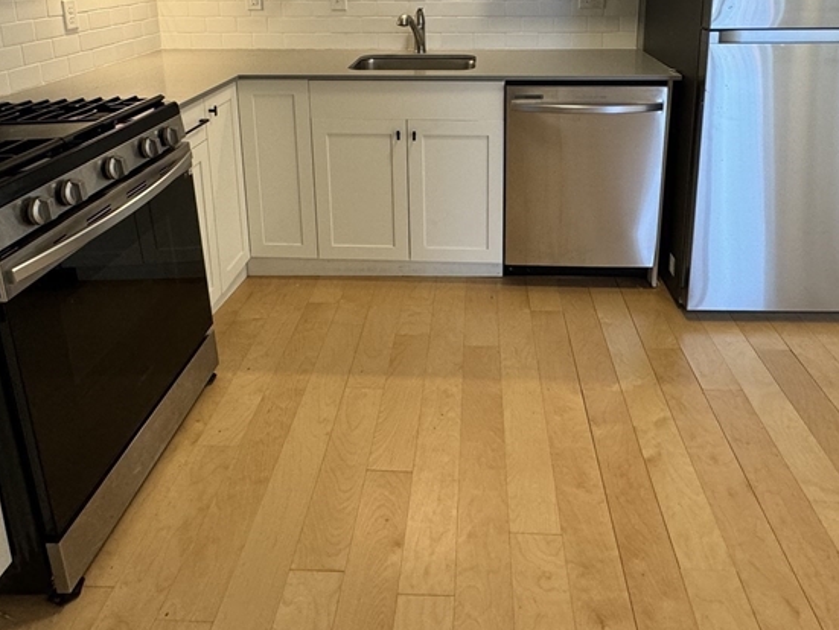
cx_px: 449
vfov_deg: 48.7
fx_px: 631
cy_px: 90
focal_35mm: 26
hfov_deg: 67.2
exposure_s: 1/120
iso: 160
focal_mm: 2.22
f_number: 2.2
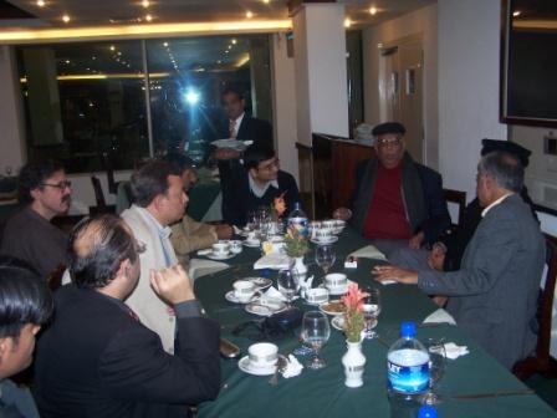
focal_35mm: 38
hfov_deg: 49.0
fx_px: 611
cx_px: 278
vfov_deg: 37.7
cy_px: 209
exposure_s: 1/60
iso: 140
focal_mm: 6.3
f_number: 2.8
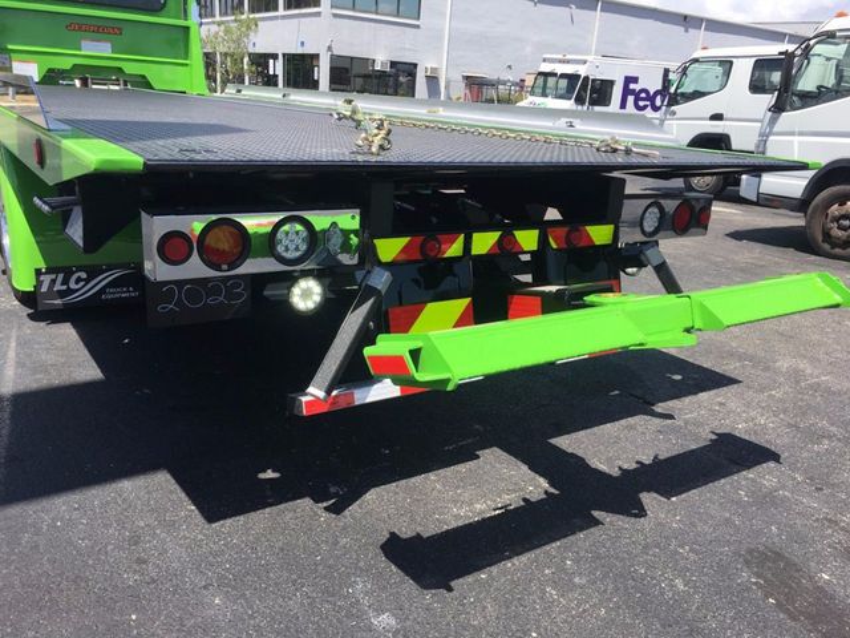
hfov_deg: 61.7
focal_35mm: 29
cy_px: 319
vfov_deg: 48.2
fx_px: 712
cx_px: 425
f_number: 2.2
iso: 25
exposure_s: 1/1040
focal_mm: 4.15
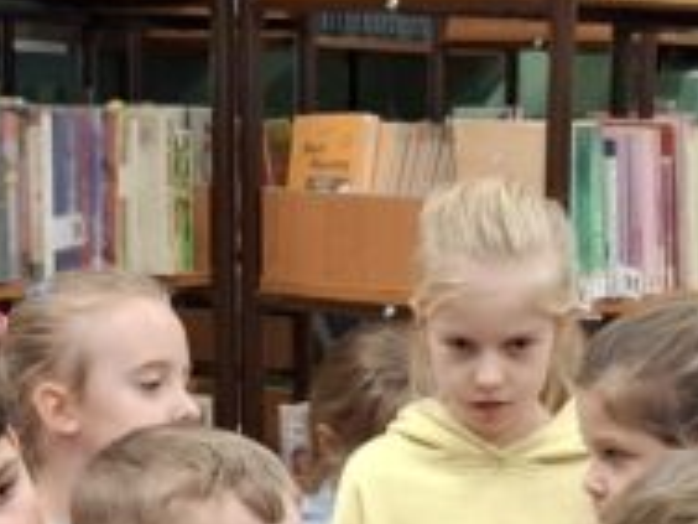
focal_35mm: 125
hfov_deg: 15.7
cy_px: 747
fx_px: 2521
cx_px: 438
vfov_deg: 11.4
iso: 250
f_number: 1.8
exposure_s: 1/100
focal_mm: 5.54
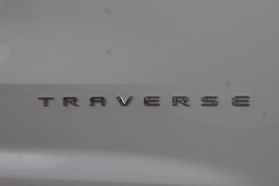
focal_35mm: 75
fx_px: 581
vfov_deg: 18.2
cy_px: 93
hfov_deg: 27.0
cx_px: 140
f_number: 8
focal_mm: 50
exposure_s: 1/60
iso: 1250
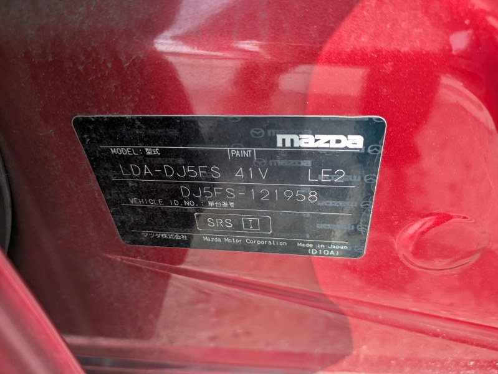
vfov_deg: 54.9
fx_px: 360
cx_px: 249
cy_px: 187
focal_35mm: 25
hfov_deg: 69.4
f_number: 1.89
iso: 53
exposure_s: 1/393
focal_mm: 5.43
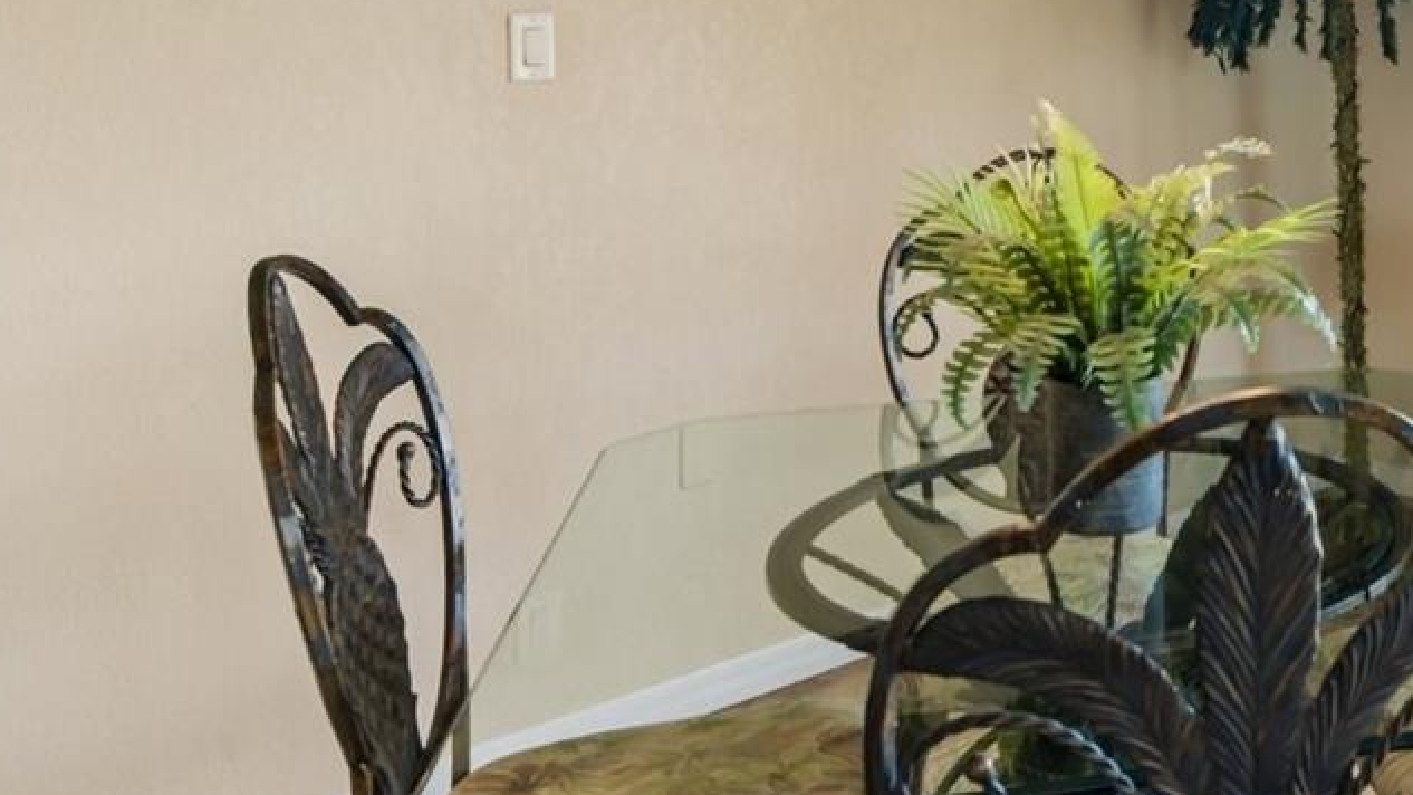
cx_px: 1330
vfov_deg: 25.3
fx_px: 1686
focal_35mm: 45
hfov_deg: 41.1
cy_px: 16
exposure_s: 1/60
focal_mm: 17
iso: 400
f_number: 8
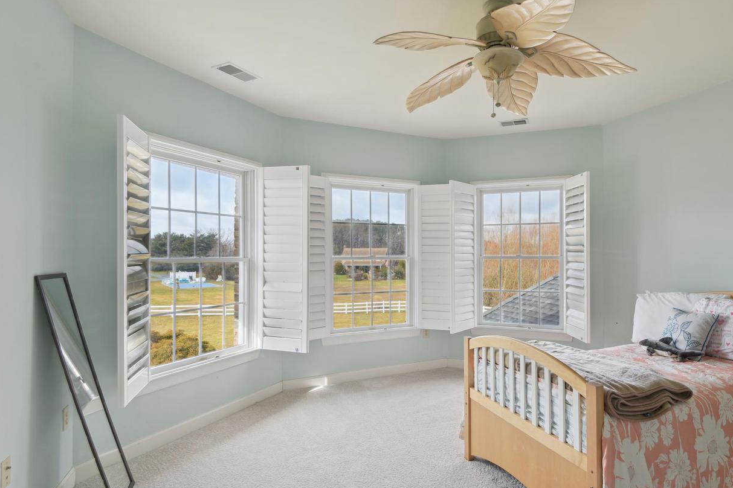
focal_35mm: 19
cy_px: 259
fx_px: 387
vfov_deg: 64.5
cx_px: 428
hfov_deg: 86.2
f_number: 8
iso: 200
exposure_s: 1/60
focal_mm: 16
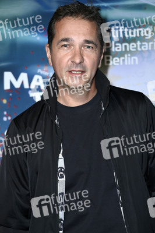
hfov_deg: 15.2
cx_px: 78
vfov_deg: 22.6
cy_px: 116
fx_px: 582
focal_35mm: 90
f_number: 5.6
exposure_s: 1/160
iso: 500
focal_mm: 90
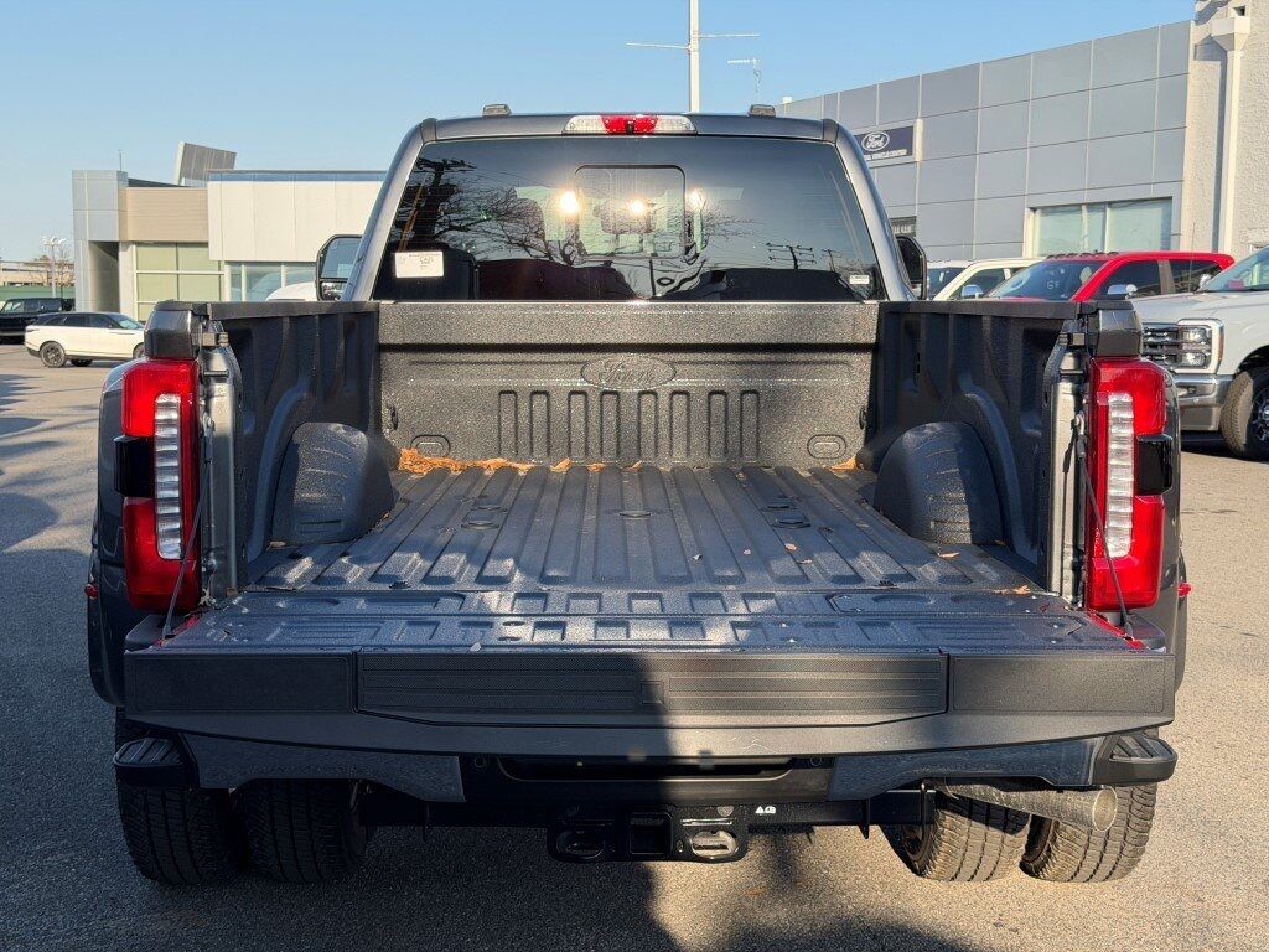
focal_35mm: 48
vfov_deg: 30.3
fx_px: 1760
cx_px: 634
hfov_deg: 39.7
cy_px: 476
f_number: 1.78
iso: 100
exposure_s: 1/1980
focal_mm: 6.76
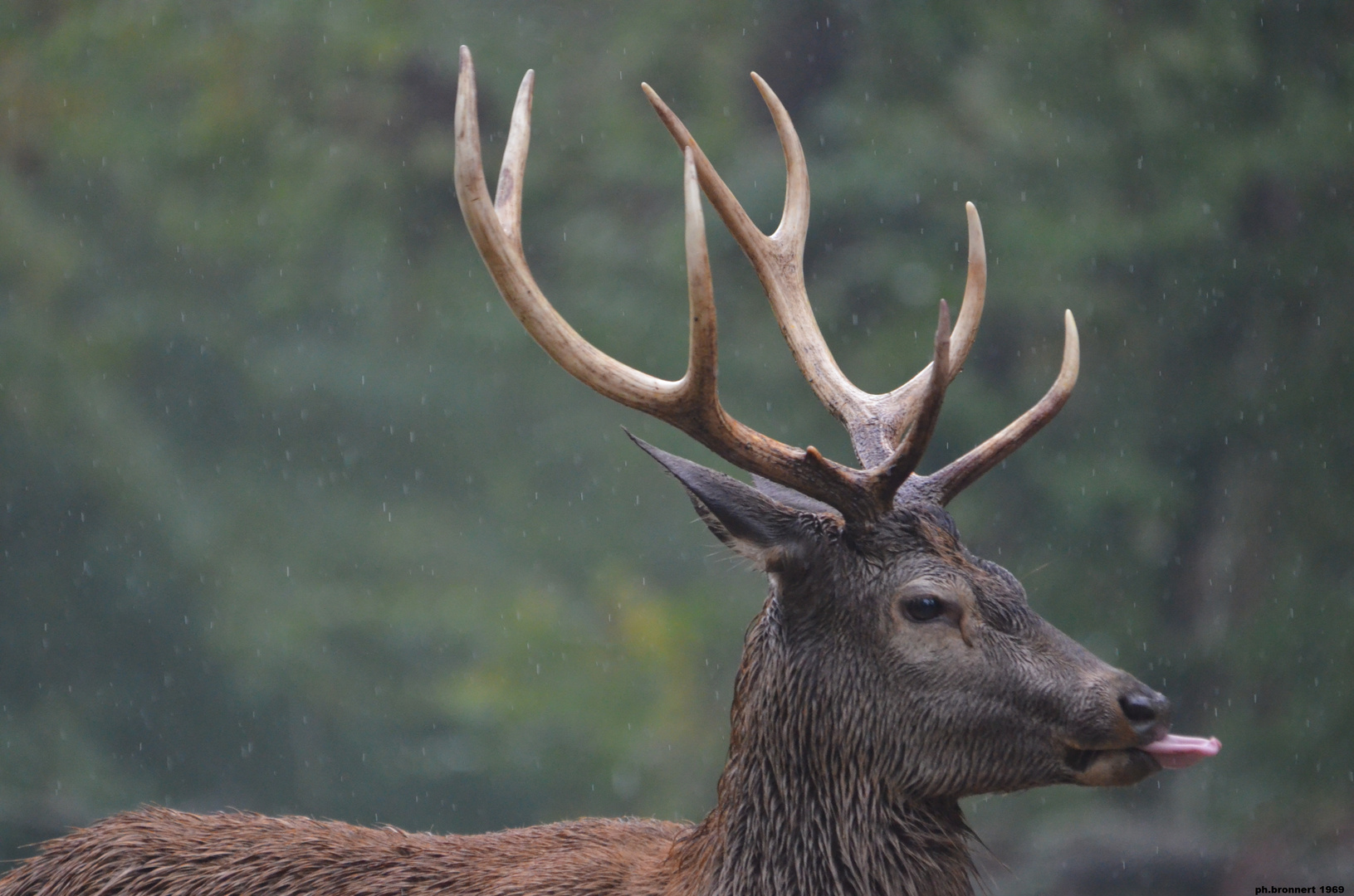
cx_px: 677
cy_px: 448
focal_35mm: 750
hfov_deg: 2.8
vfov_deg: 1.8
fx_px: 28148
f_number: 6.3
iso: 2500
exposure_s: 1/640
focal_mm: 500
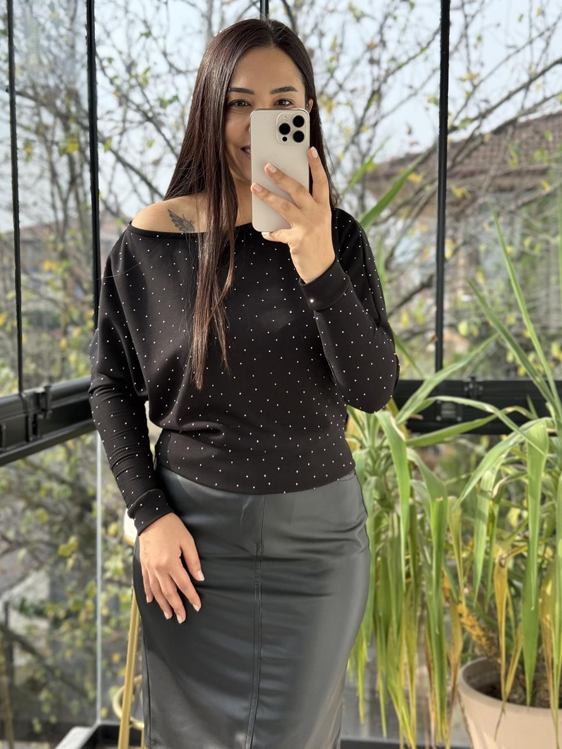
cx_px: 279
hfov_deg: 29.7
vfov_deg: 38.9
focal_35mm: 49
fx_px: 1060
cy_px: 375
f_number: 1.78
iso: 64
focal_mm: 6.76
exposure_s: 1/396
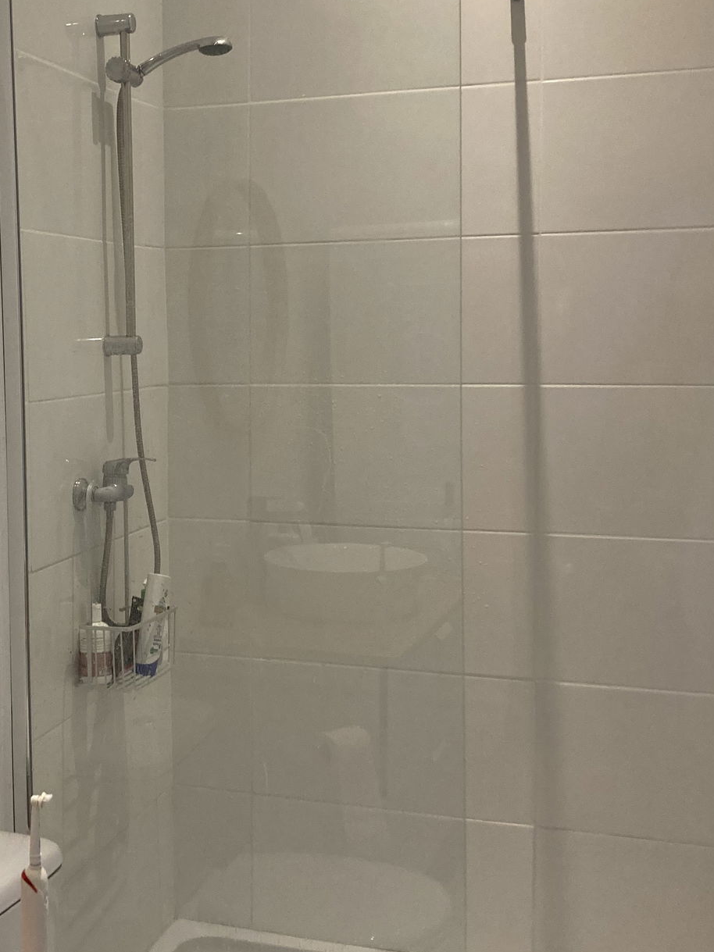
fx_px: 1348
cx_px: 162
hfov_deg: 29.1
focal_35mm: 49
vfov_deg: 38.8
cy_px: 403
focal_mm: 3.99
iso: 125
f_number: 1.8
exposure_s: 1/60
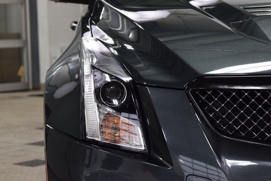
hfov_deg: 19.5
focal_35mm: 105
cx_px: 136
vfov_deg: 13.0
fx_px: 791
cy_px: 90
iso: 720
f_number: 7.1
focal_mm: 70
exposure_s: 1/30
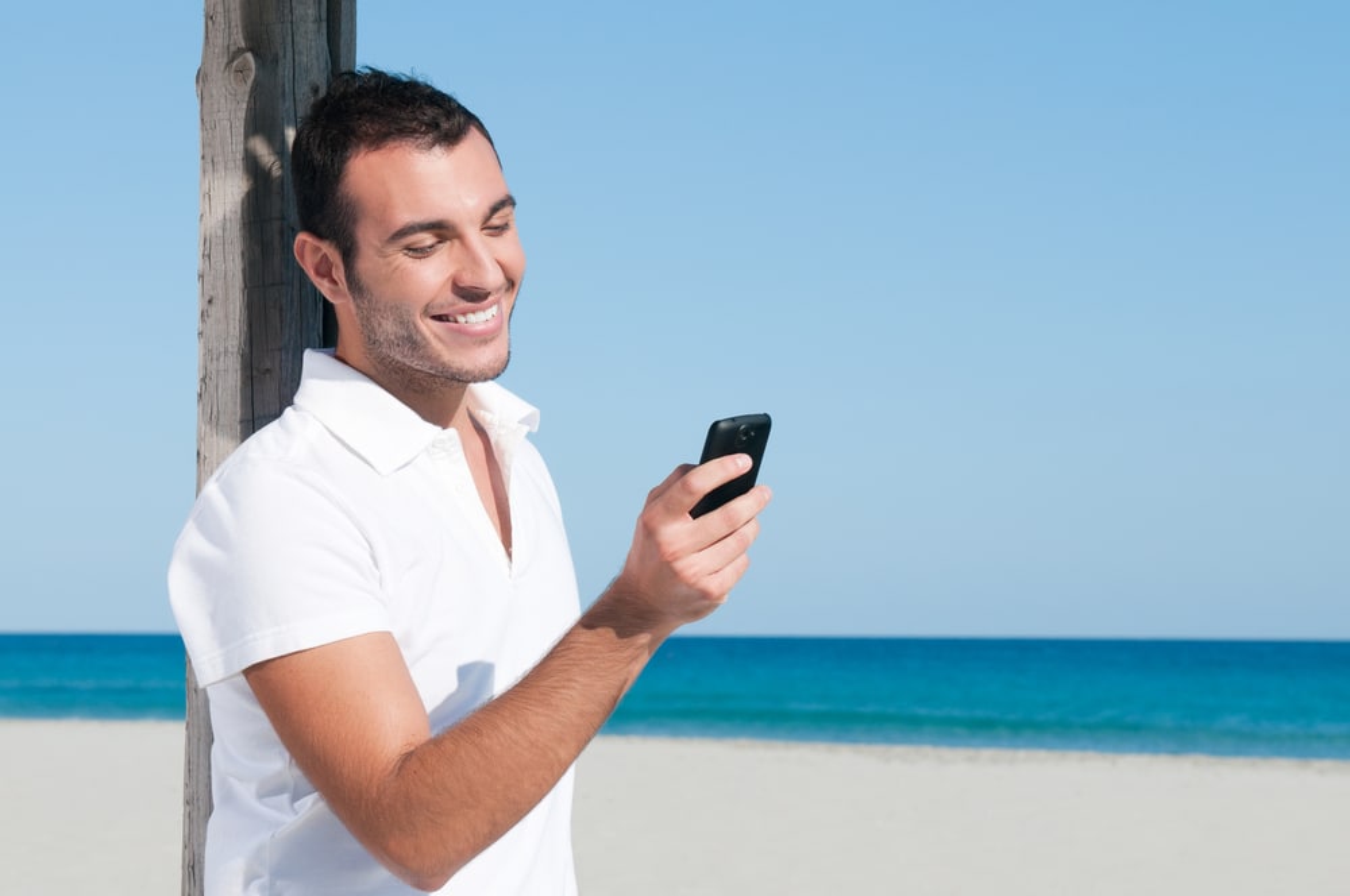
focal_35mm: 87
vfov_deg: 15.7
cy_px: 448
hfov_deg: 23.4
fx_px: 3258
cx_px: 675
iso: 200
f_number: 7.1
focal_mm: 58
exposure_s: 1/250
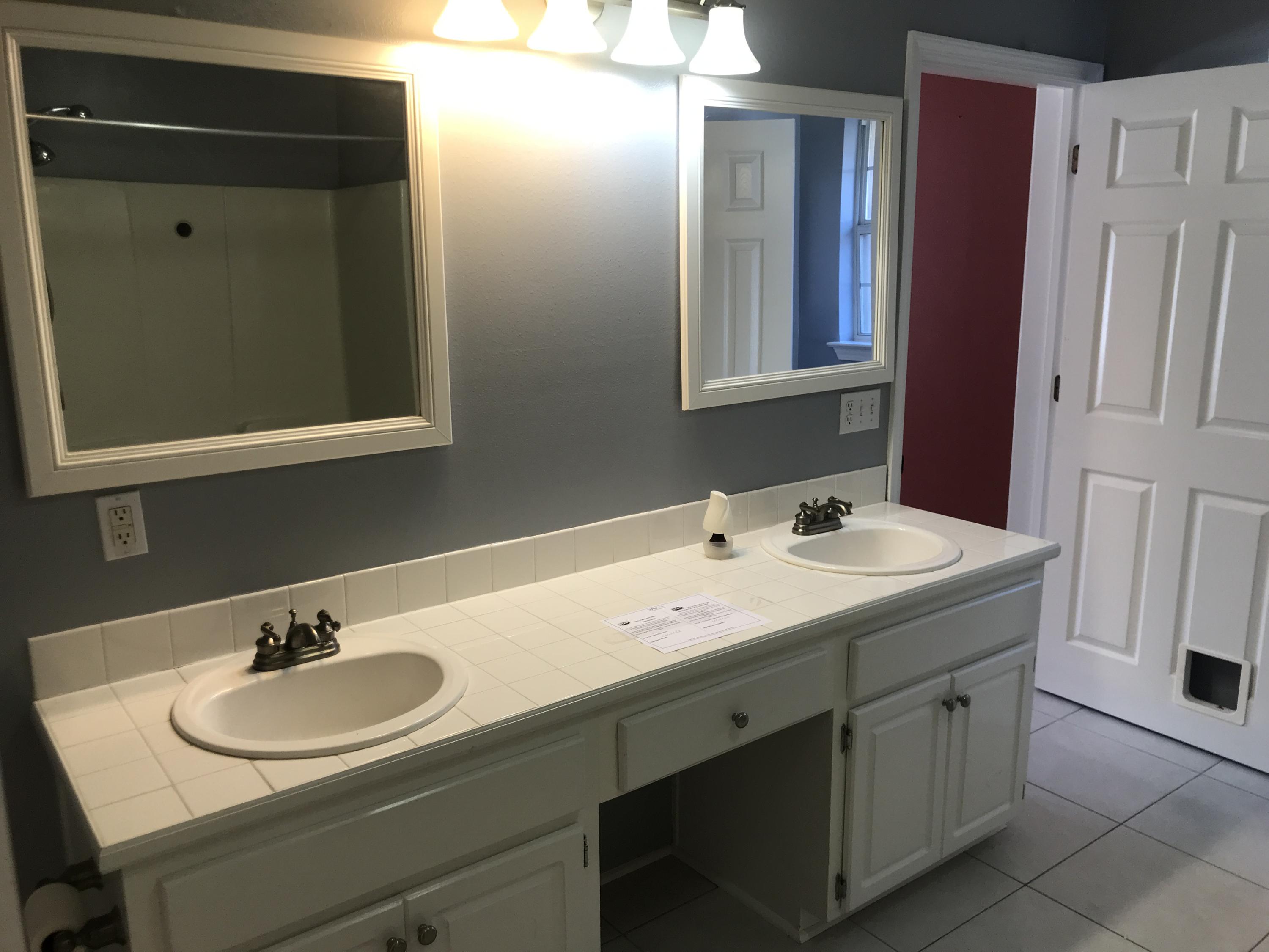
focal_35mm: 28
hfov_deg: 63.4
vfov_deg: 49.7
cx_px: 634
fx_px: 1026
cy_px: 476
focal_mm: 3.99
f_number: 1.8
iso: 32
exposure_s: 1/60
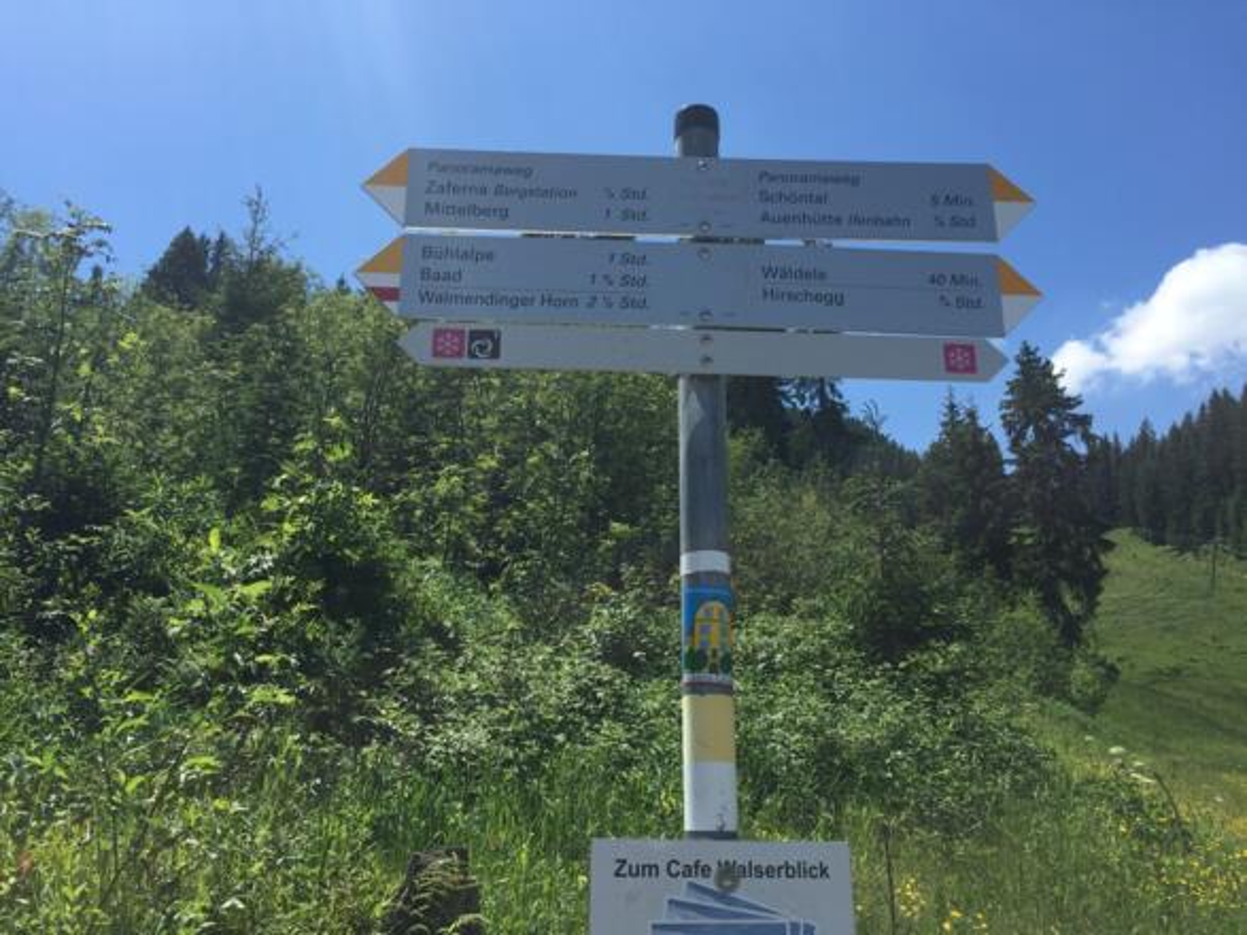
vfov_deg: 48.2
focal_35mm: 29
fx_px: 1044
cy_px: 468
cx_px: 624
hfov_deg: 61.7
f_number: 2.2
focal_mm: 4.15
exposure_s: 1/1799
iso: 32
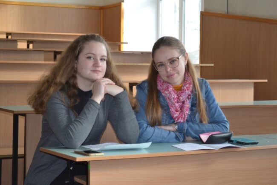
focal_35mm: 82
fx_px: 635
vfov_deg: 16.6
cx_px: 138
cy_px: 92
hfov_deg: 24.6
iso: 250
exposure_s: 1/30
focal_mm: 55
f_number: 5.6
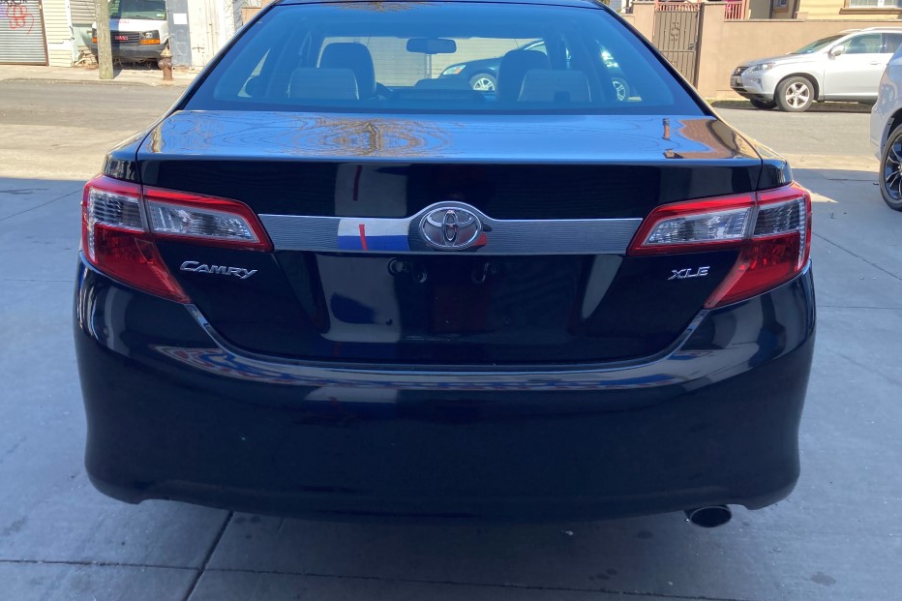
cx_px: 424
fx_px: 802
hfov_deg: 58.7
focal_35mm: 32
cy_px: 263
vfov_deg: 41.0
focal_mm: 3.99
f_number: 1.8
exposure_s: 1/355
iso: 20
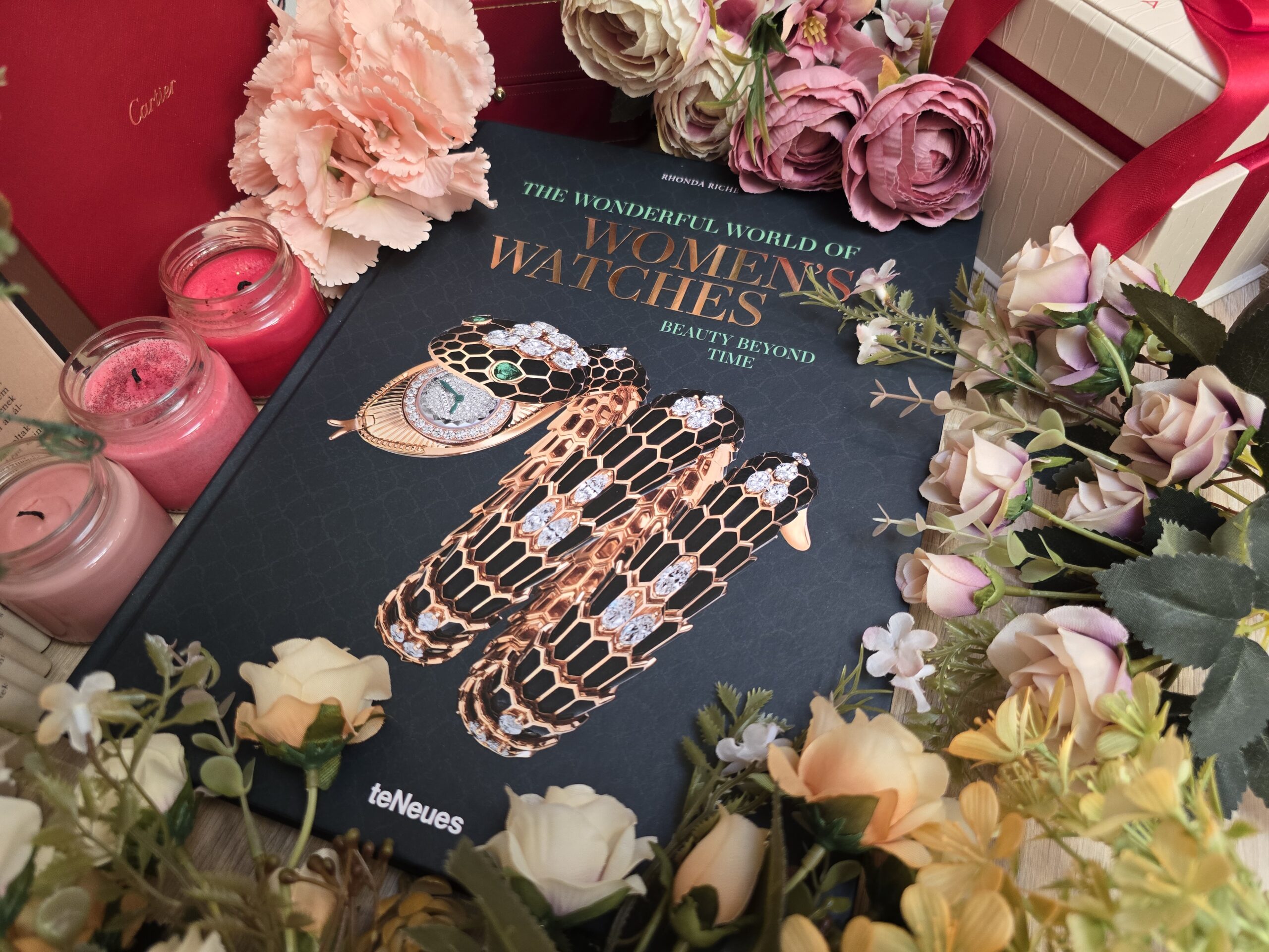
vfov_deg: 58.9
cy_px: 476
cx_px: 634
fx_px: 843
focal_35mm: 23
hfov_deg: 73.9
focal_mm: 6.3
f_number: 1.7
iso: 250
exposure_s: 1/100
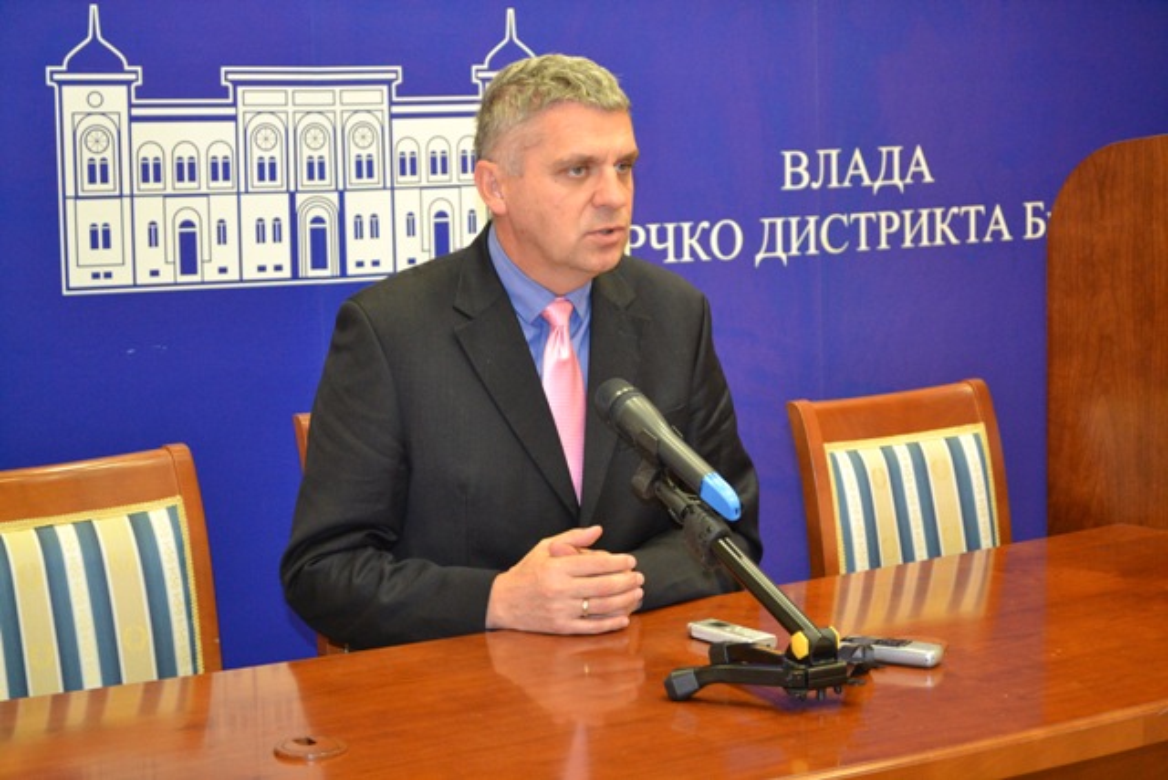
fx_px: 2239
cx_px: 584
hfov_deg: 29.2
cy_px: 390
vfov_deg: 19.7
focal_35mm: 69
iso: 2500
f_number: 5.3
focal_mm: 46
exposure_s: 1/60
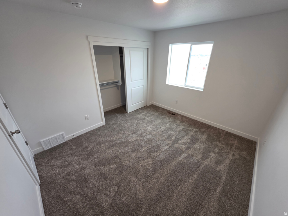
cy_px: 108
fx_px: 108
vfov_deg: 89.9
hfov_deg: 106.2
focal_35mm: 13
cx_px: 144
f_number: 1.9
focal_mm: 2.2
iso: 160
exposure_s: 1/120
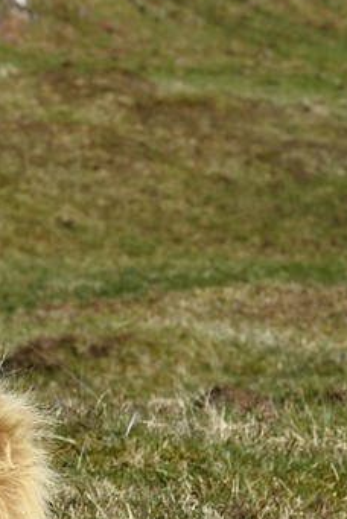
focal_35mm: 328
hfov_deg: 4.0
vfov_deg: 6.3
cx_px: -782
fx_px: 4732
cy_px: 32
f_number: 10
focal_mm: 70
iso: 200
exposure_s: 1/250
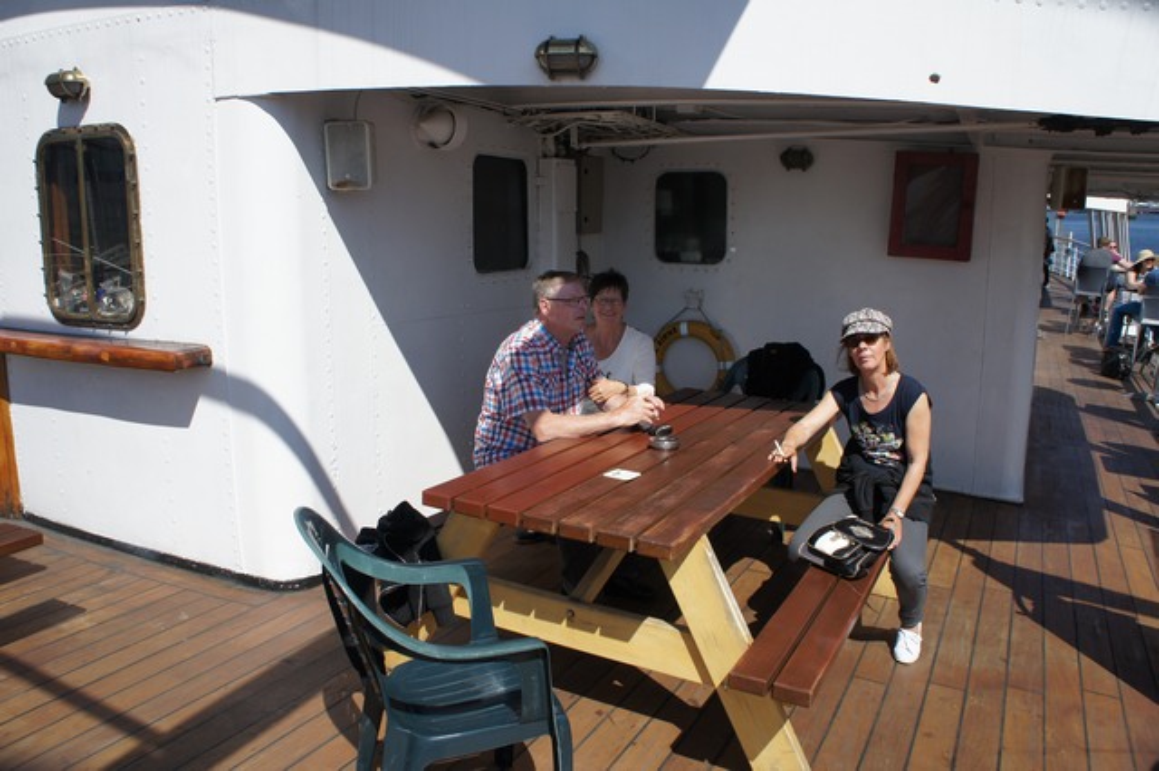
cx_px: 580
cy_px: 386
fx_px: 869
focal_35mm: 27
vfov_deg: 47.9
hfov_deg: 67.4
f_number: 7.1
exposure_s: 1/500
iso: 200
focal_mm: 18
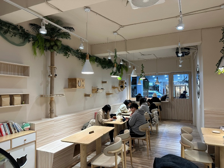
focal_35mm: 24
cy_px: 84
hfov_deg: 71.6
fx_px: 155
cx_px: 112
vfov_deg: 56.8
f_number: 1.78
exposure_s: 1/60
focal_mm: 6.86
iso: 160
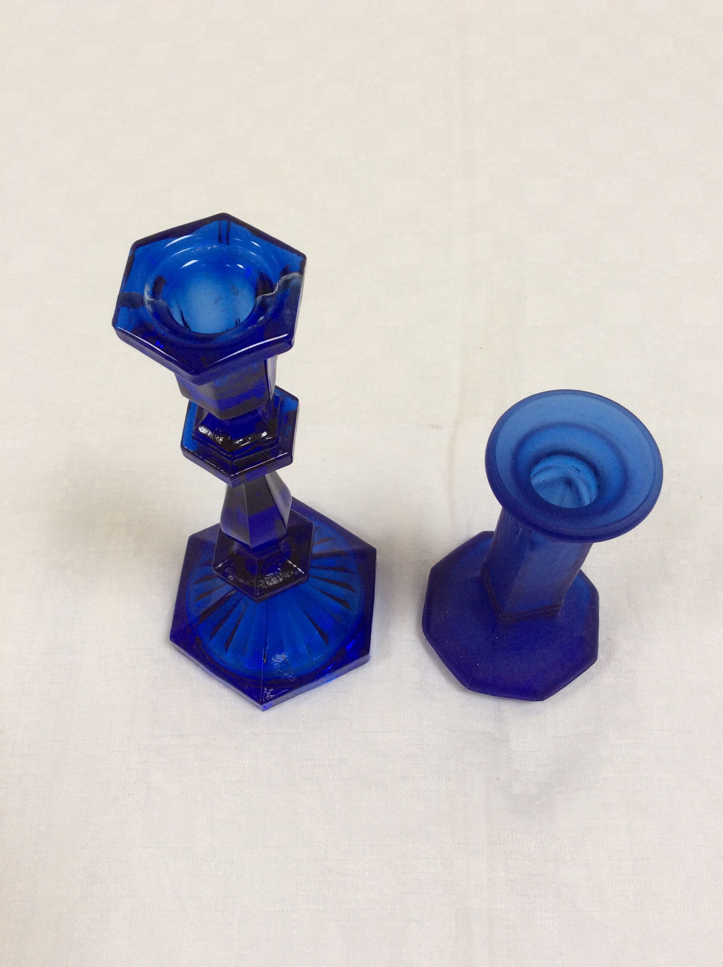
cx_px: 362
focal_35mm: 32
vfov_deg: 56.9
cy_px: 484
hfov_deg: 44.1
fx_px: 894
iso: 40
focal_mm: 3.3
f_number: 2.4
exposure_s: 1/25
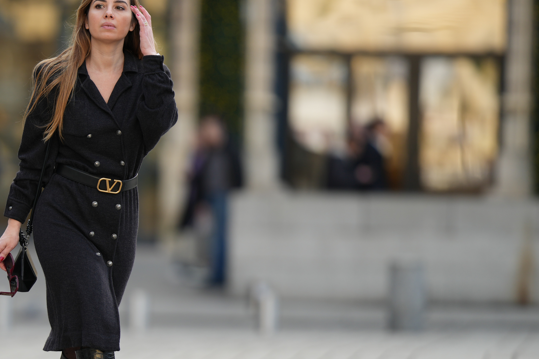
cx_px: 78
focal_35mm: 348
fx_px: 5210
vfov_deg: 3.9
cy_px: 242
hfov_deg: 5.9
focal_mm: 200
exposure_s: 1/1000
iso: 200
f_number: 2
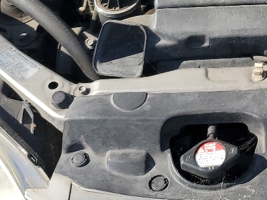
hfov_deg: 18.6
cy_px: -82
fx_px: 764
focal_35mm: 99
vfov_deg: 14.2
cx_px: 331
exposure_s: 1/2000
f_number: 1.5
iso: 50
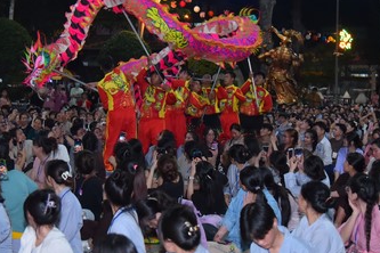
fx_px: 908
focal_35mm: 86
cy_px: 76
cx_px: 183
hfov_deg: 23.6
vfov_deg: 15.8
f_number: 4
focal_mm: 44
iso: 2000
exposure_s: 1/200
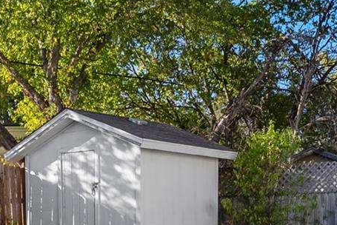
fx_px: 674
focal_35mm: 72
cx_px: 150
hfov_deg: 28.0
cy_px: 170
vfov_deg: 18.8
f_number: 8
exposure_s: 1/30
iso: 250
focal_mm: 16
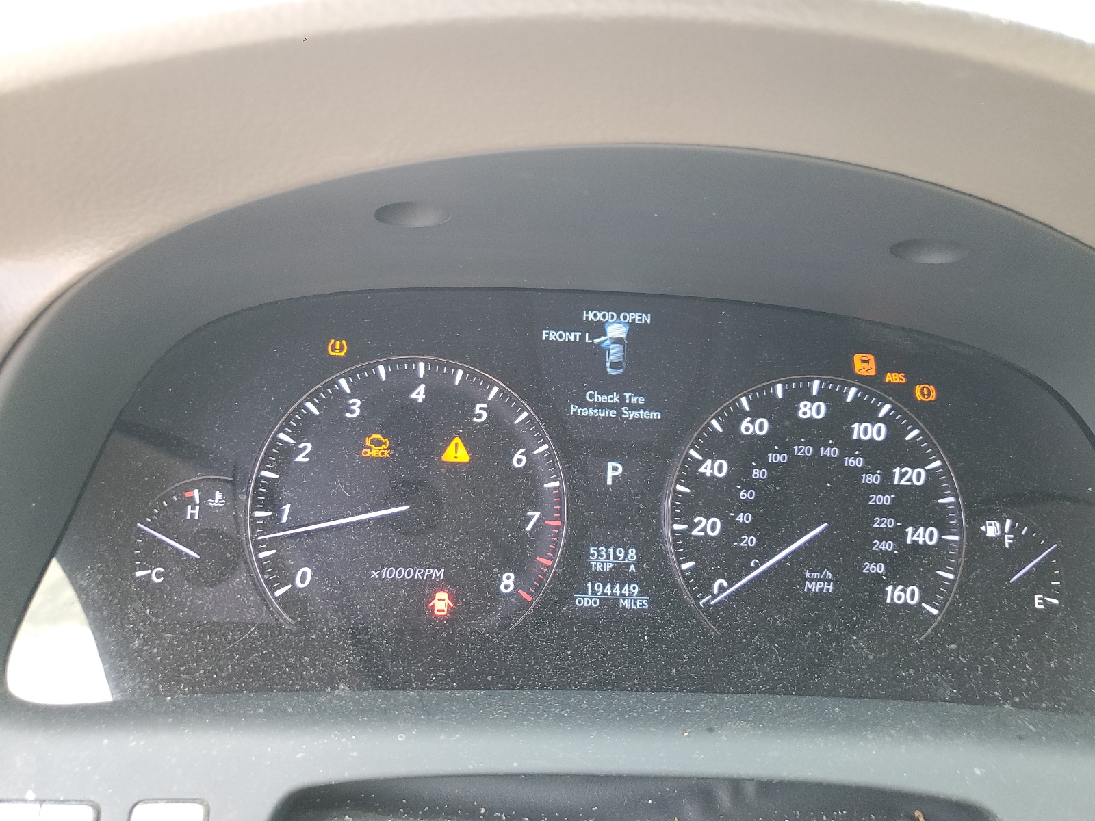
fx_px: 822
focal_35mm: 26
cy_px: 410
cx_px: 548
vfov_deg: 53.1
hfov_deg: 67.3
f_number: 1.5
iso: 106
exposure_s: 1/60.2
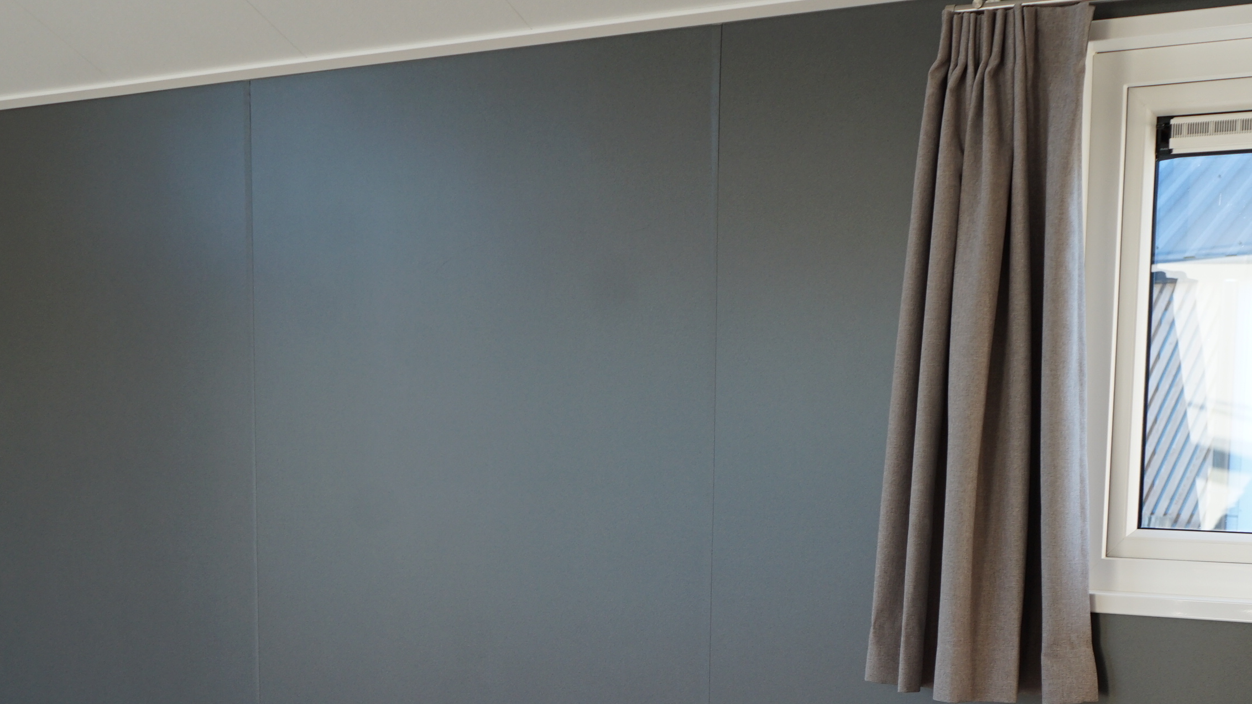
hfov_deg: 40.5
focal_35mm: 51
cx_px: 702
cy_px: 678
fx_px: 1693
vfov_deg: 22.7
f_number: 4
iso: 320
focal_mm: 28
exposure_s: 1/160
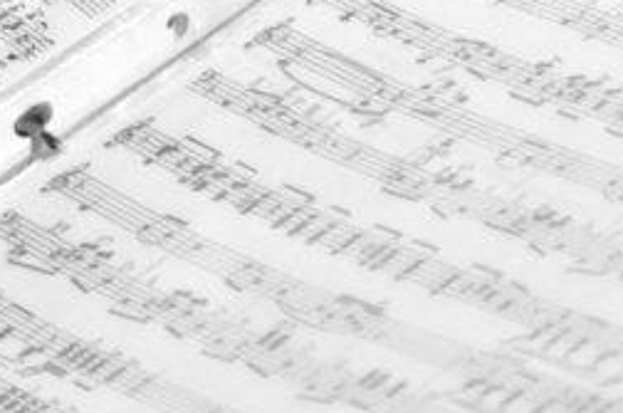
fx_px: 11925
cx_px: 111
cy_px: -240
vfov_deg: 2.0
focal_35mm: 690
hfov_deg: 3.0
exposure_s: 1/200
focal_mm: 95
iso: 3200
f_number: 7.1
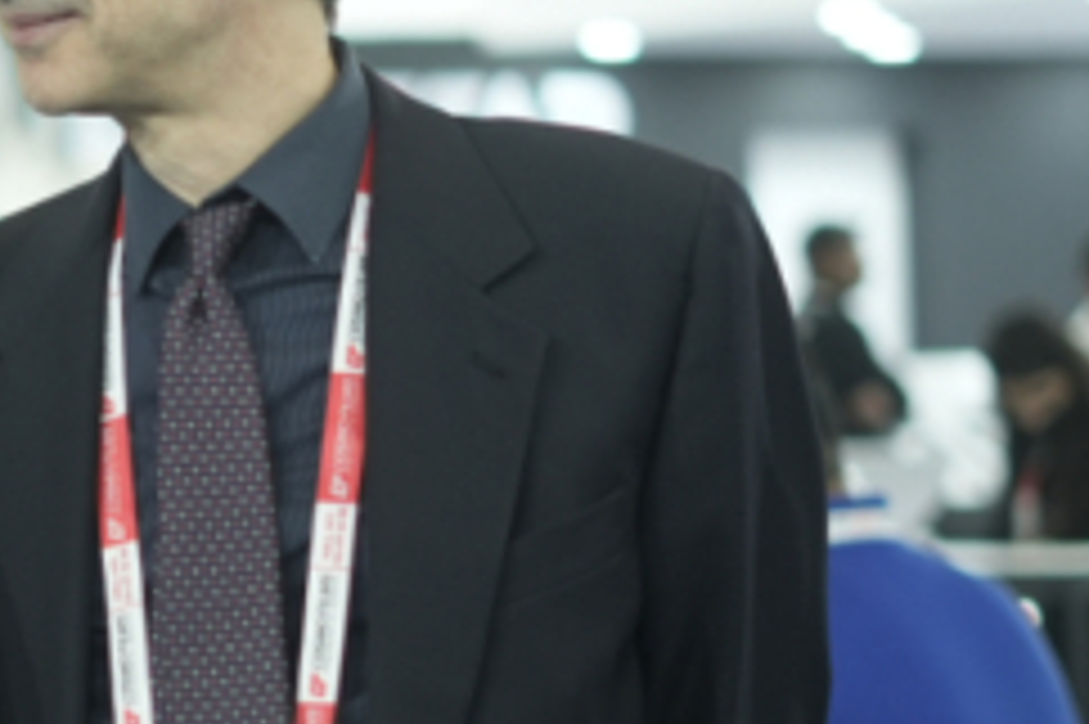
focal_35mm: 213
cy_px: 425
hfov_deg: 9.5
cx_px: -284
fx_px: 6439
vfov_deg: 6.4
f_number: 1.8
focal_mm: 50
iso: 400
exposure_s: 1/200
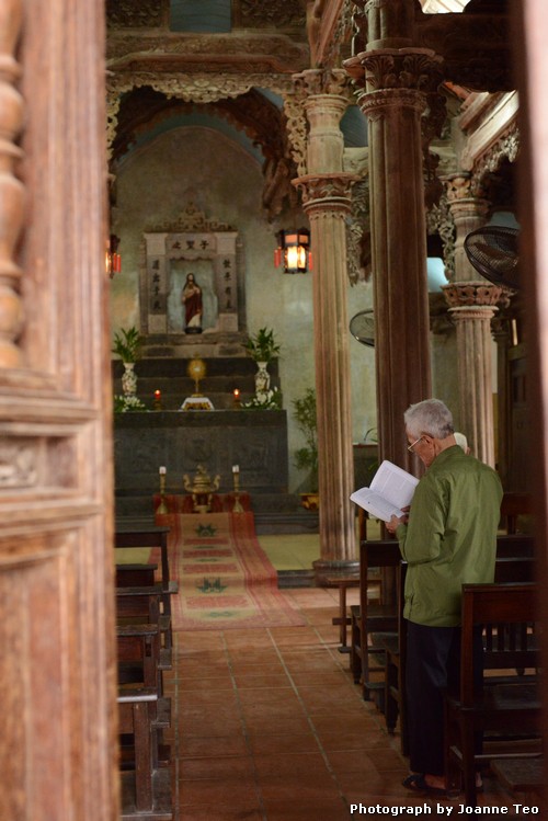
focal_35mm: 50
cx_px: 274
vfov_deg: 39.6
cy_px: 410
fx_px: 1141
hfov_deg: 27.0
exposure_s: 1/125
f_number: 4
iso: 6400
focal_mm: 50
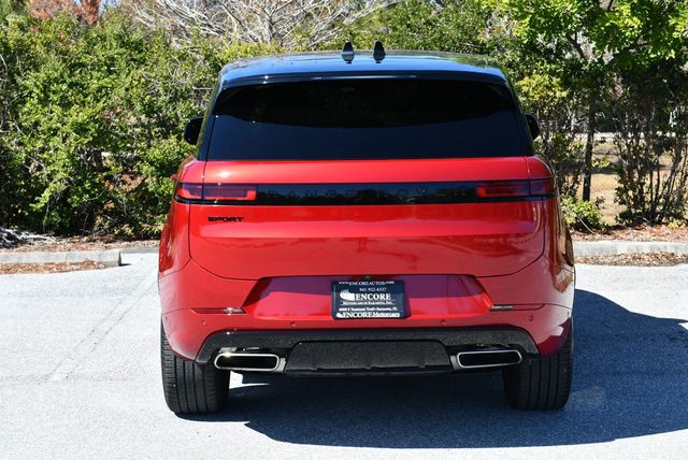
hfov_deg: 28.0
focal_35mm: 72
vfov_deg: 19.0
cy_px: 230
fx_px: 1377
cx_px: 344
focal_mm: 36
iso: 200
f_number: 8
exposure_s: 1/250
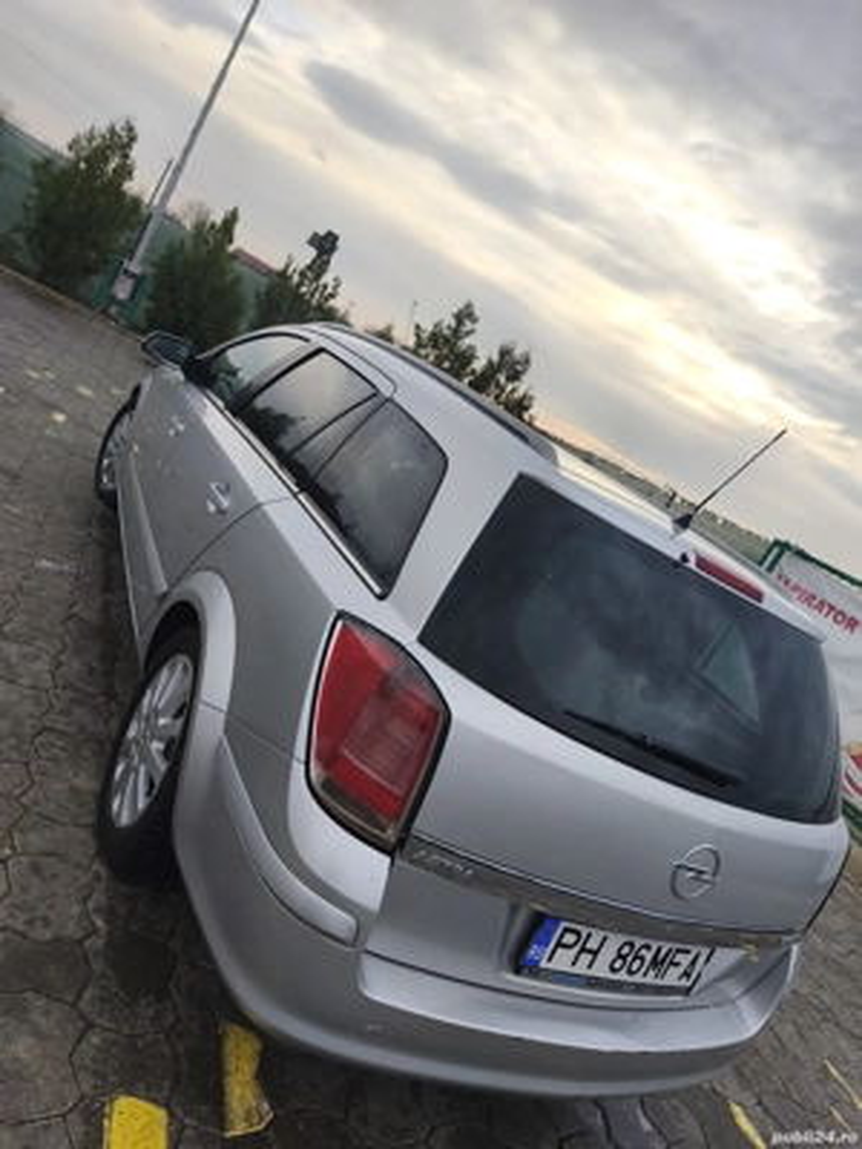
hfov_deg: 58.9
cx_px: 431
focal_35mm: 23
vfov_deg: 73.9
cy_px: 574
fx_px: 764
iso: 50
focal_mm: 6.18
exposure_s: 1/229
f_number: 1.65
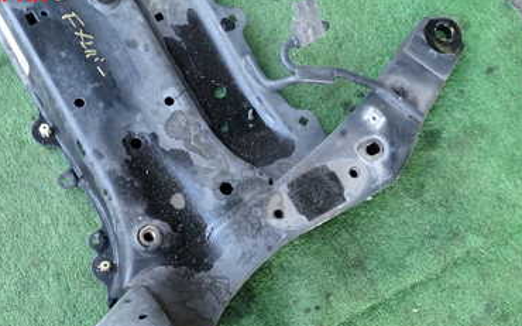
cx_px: 214
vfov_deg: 28.7
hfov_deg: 46.0
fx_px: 612
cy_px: 292
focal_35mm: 43
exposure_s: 1/100
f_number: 2
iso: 200
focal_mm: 4.5
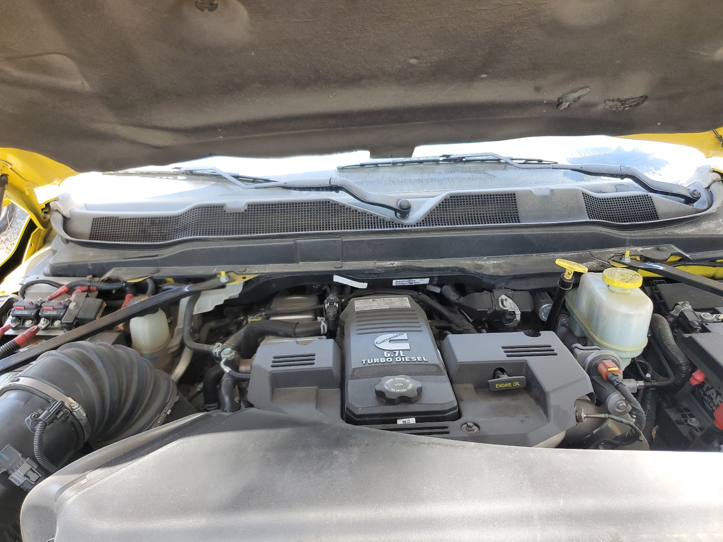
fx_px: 543
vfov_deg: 53.1
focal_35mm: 26
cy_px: 271
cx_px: 362
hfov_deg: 67.3
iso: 70
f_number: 1.5
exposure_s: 1/120
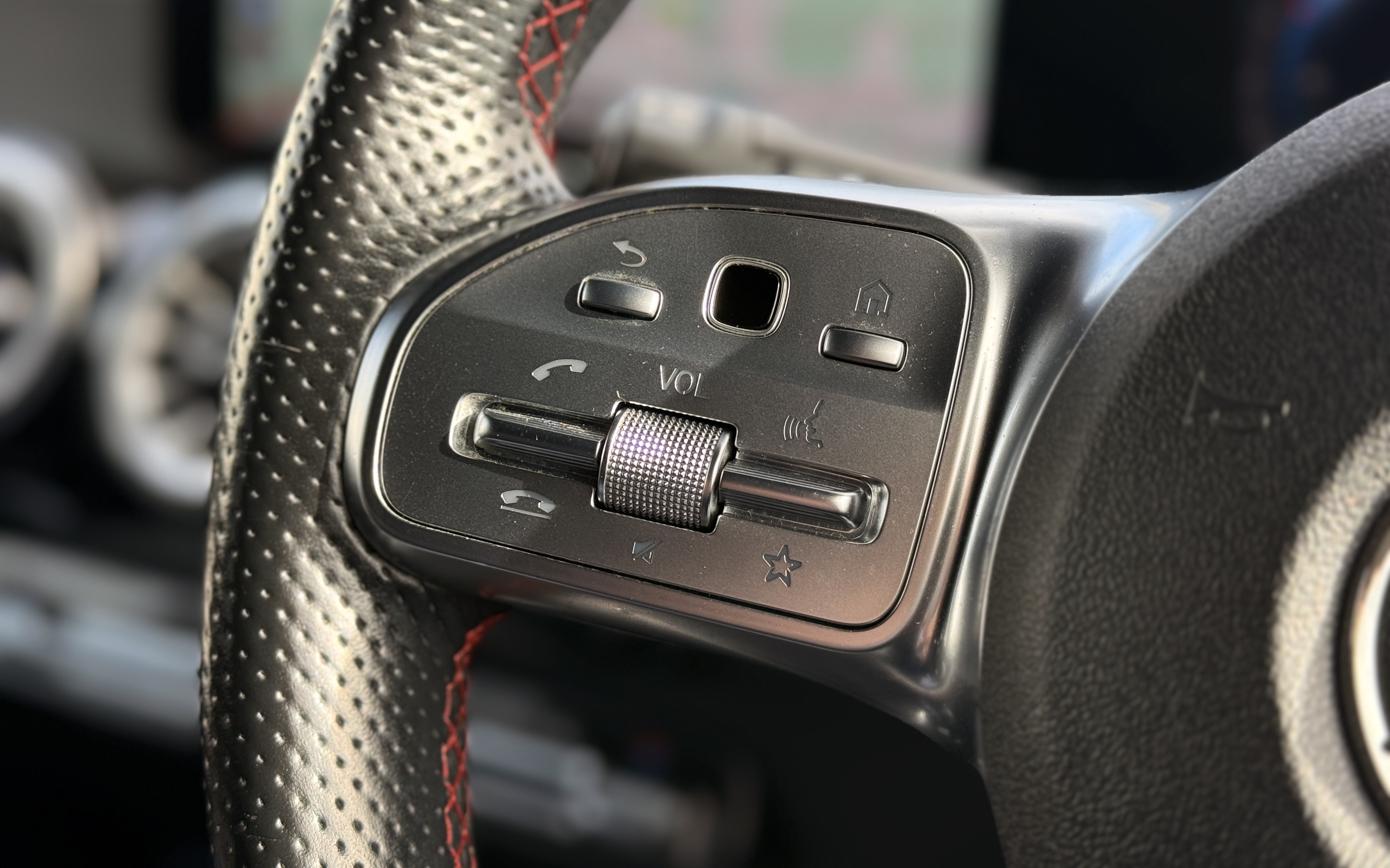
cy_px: 388
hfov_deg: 39.6
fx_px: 1932
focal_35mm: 51
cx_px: 694
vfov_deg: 25.3
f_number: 1.78
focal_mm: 6.76
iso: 64
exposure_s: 1/340
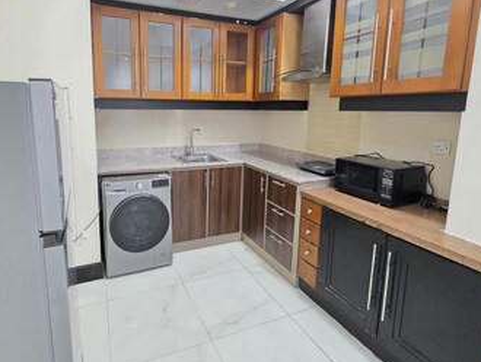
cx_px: 202
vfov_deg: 71.2
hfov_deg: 87.0
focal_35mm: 18
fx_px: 250
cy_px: 153
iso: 800
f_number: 1.9
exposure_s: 1/25
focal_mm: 2.2
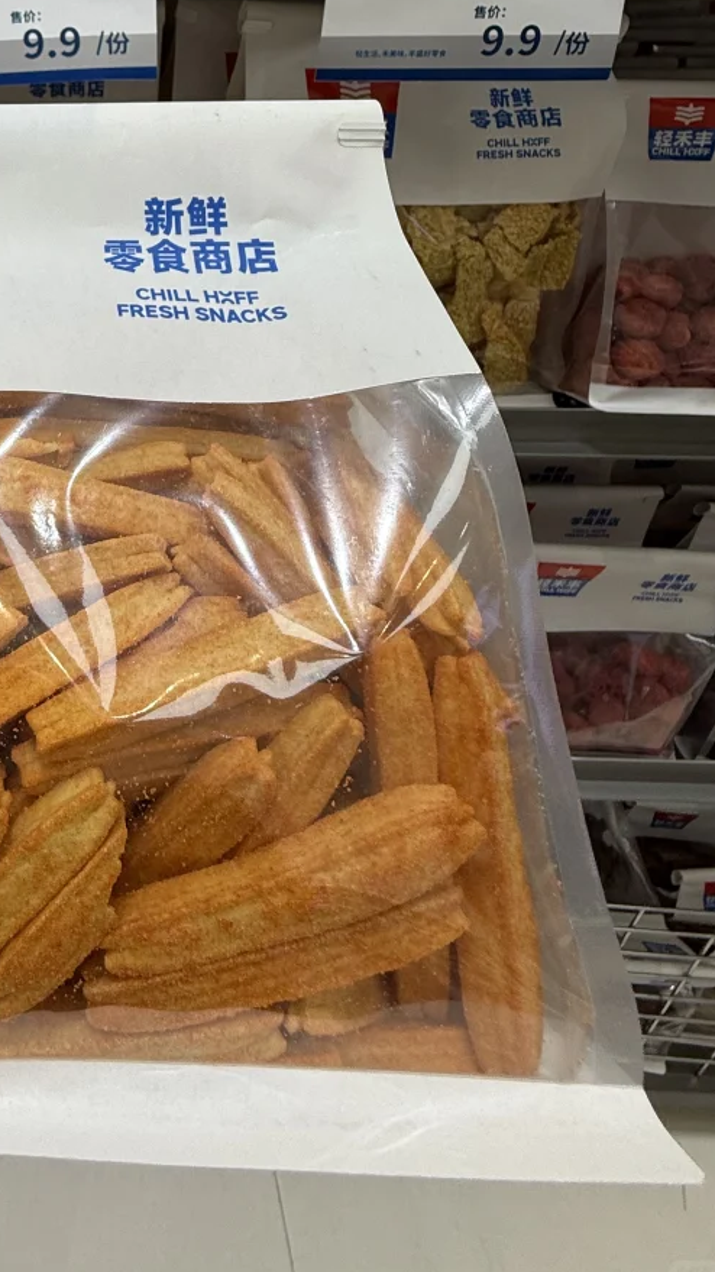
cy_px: 256
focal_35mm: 25
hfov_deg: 38.9
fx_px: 843
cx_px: -48
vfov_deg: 67.2
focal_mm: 2.22
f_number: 2.2
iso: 50
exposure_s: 1/246
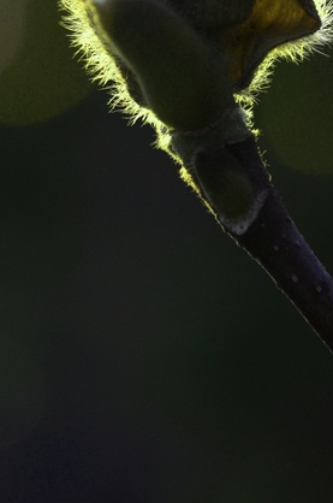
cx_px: 182
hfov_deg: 3.5
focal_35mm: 386
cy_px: 47
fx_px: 5381
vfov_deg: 5.3
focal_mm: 105
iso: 200
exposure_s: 1/320
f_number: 5.6
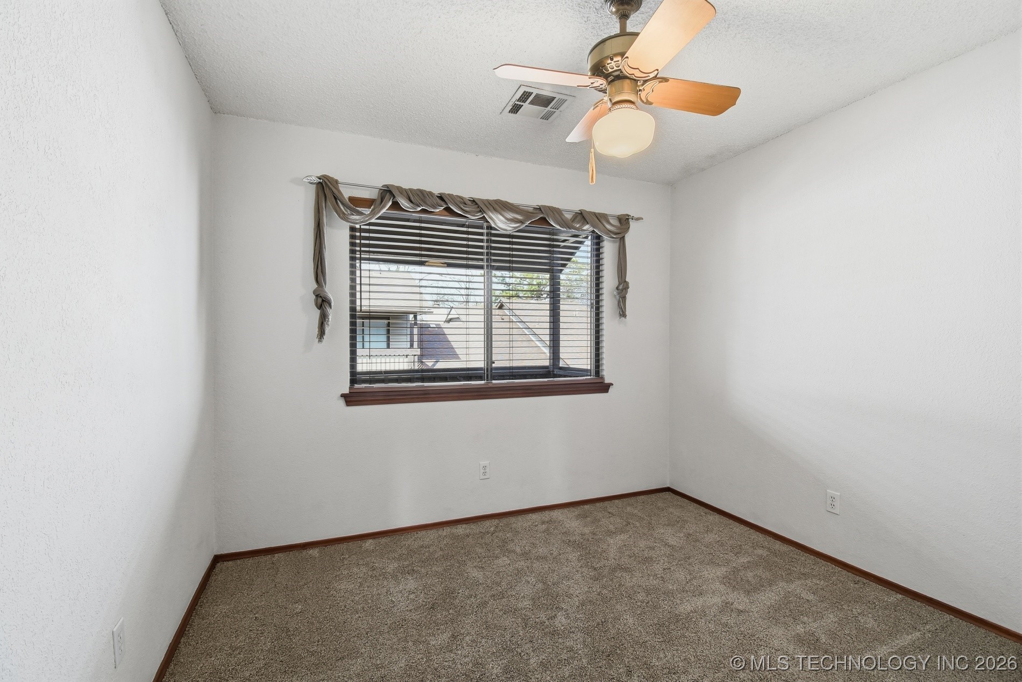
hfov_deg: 100.4
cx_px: 511
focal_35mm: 15
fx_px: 426
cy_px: 341
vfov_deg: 77.3
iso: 250
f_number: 9
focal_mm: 10
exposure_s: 1/80
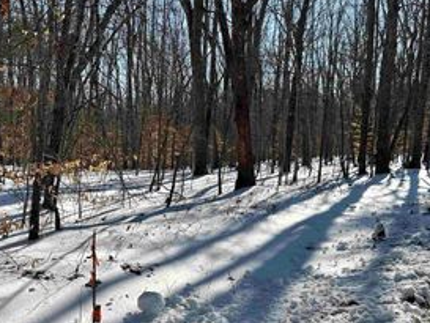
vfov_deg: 32.9
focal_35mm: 44
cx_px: 156
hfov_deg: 42.5
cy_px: 152
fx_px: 547
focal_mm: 6.86
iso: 80
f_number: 1.78
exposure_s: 1/4762
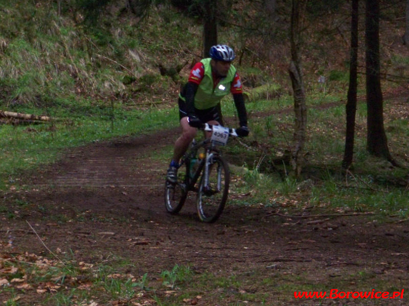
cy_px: 153
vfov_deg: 12.7
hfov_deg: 16.8
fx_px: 1382
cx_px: 204
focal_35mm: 117
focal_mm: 19.2
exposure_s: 1/125
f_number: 4.4
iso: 400
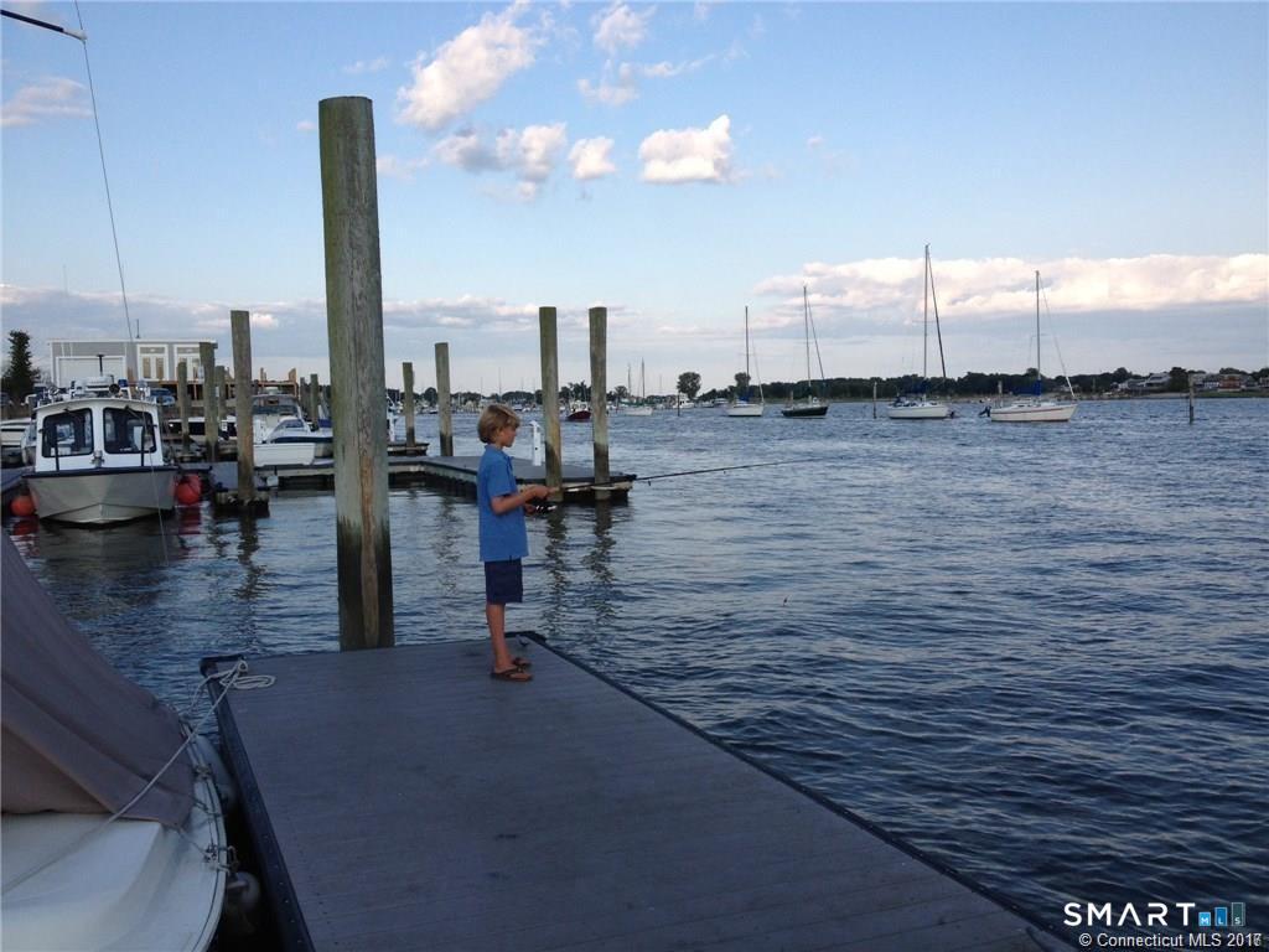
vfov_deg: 40.7
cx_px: 634
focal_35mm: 35
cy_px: 476
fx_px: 1283
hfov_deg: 52.6
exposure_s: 1/890
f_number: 2.4
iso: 50
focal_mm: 4.28
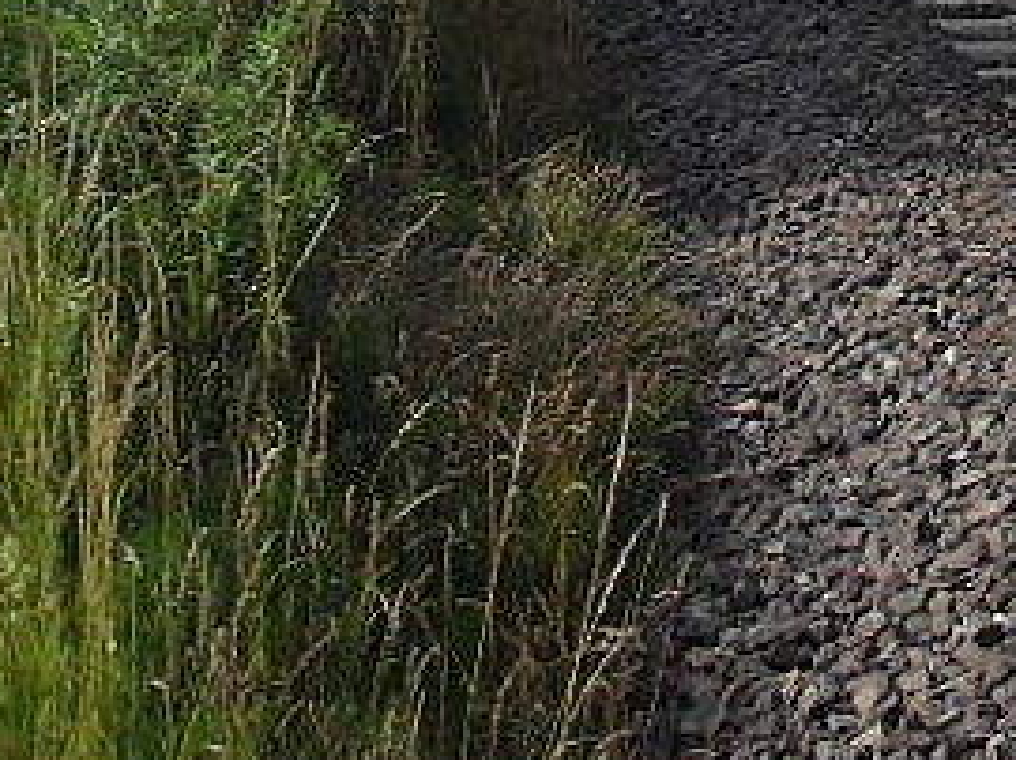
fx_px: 3783
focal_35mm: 129
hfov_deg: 13.8
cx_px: 1765
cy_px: -598
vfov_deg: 10.8
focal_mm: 6.3
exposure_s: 1/180
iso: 80
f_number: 7
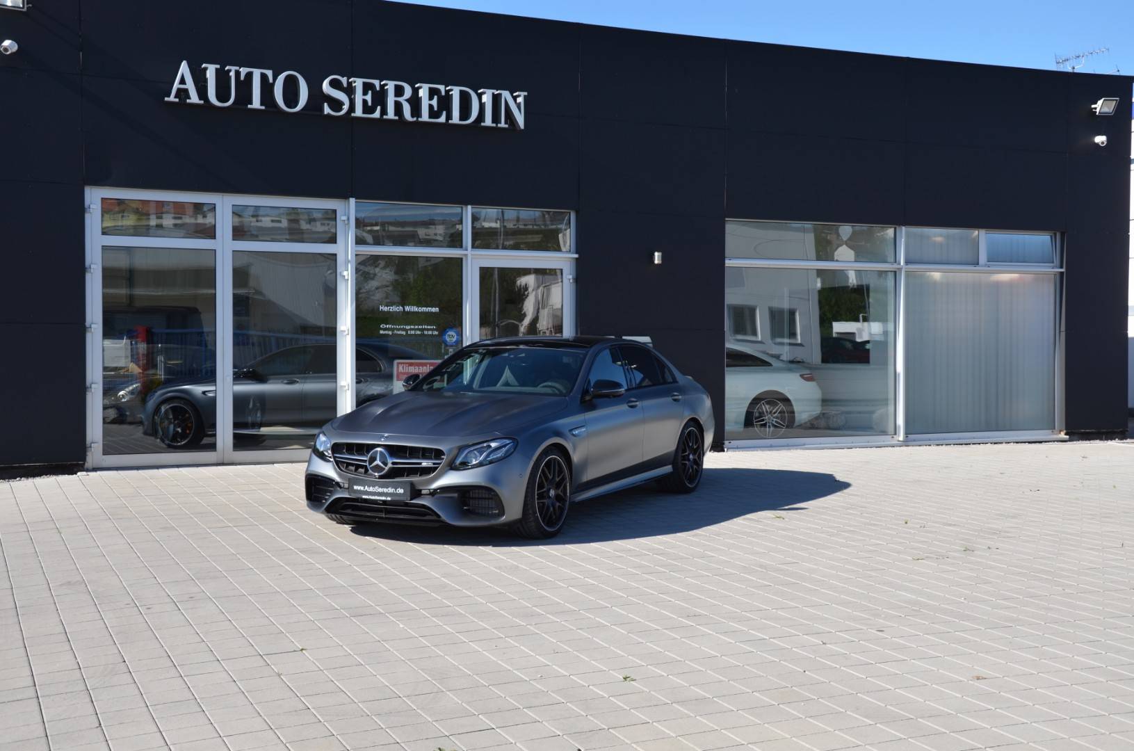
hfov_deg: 46.5
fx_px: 1320
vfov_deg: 31.8
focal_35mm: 42
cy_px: 376
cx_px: 567
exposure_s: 1/250
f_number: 8
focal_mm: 28
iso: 140
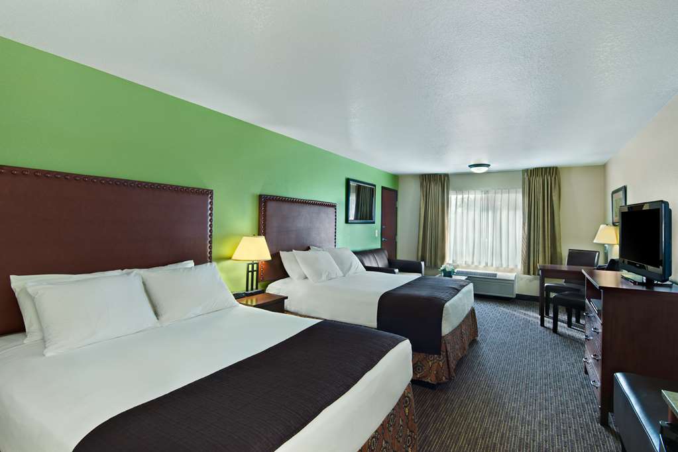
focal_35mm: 17
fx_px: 320
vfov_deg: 70.5
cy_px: 226
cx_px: 339
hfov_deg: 93.3
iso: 200
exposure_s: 1/2
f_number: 8
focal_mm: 17
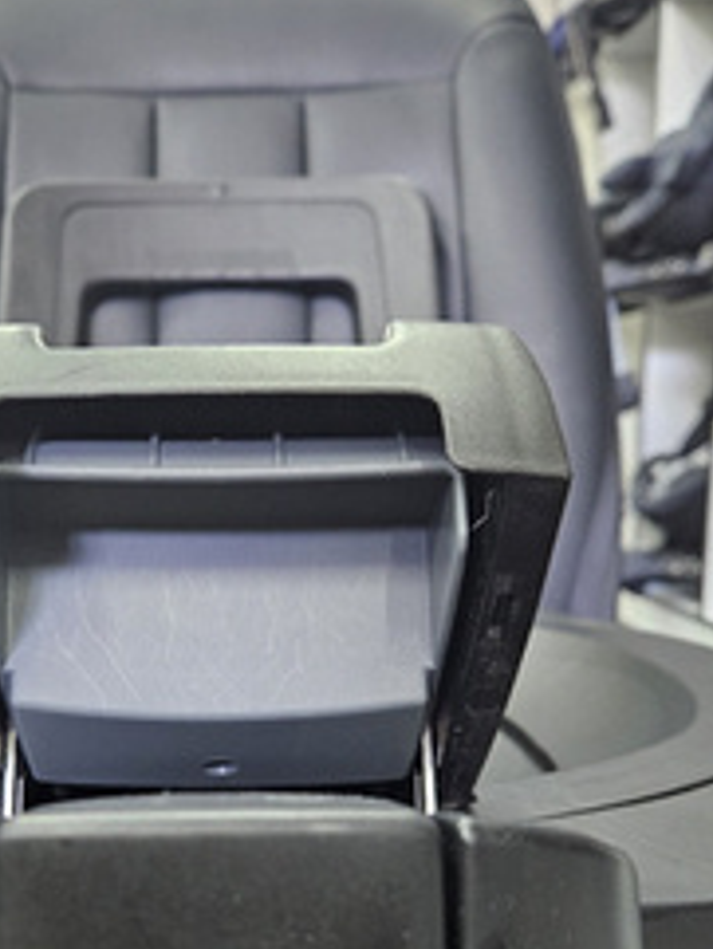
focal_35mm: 43
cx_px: 217
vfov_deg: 42.9
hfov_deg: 33.2
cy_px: 673
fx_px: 1180
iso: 800
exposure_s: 1/50
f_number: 1.8
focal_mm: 5.4
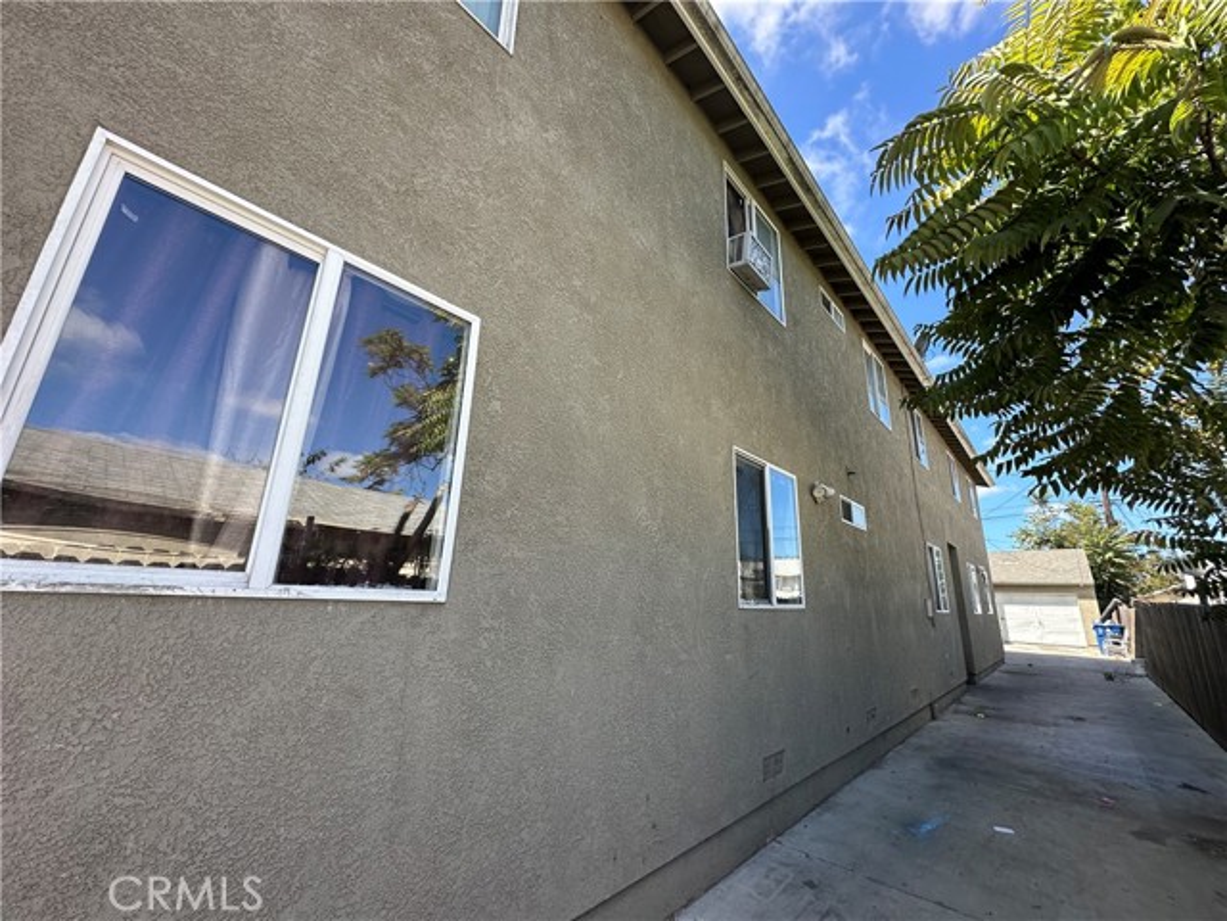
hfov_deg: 102.1
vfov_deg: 85.7
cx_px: 614
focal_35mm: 14
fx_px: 496
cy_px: 460
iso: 40
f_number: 2.2
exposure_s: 1/452
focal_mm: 2.22
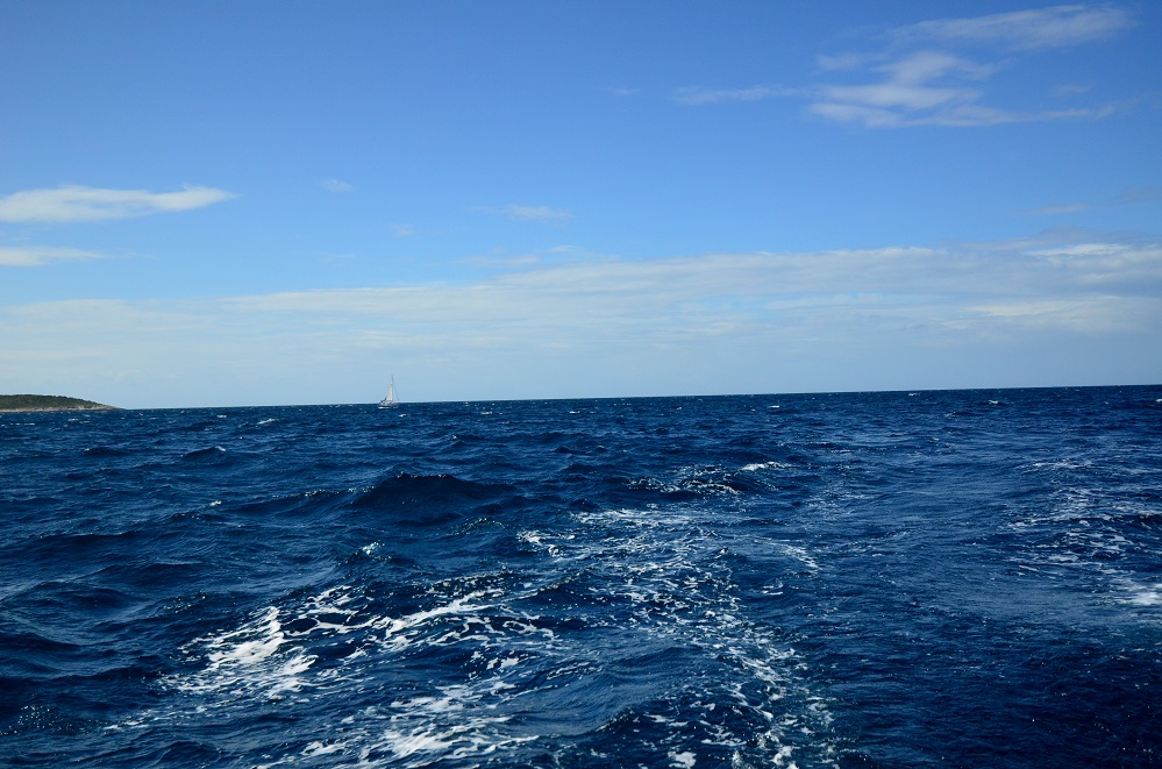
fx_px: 1159
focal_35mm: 36
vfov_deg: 36.7
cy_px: 384
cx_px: 581
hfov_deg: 53.2
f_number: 4.5
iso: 720
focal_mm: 24
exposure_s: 1/8000
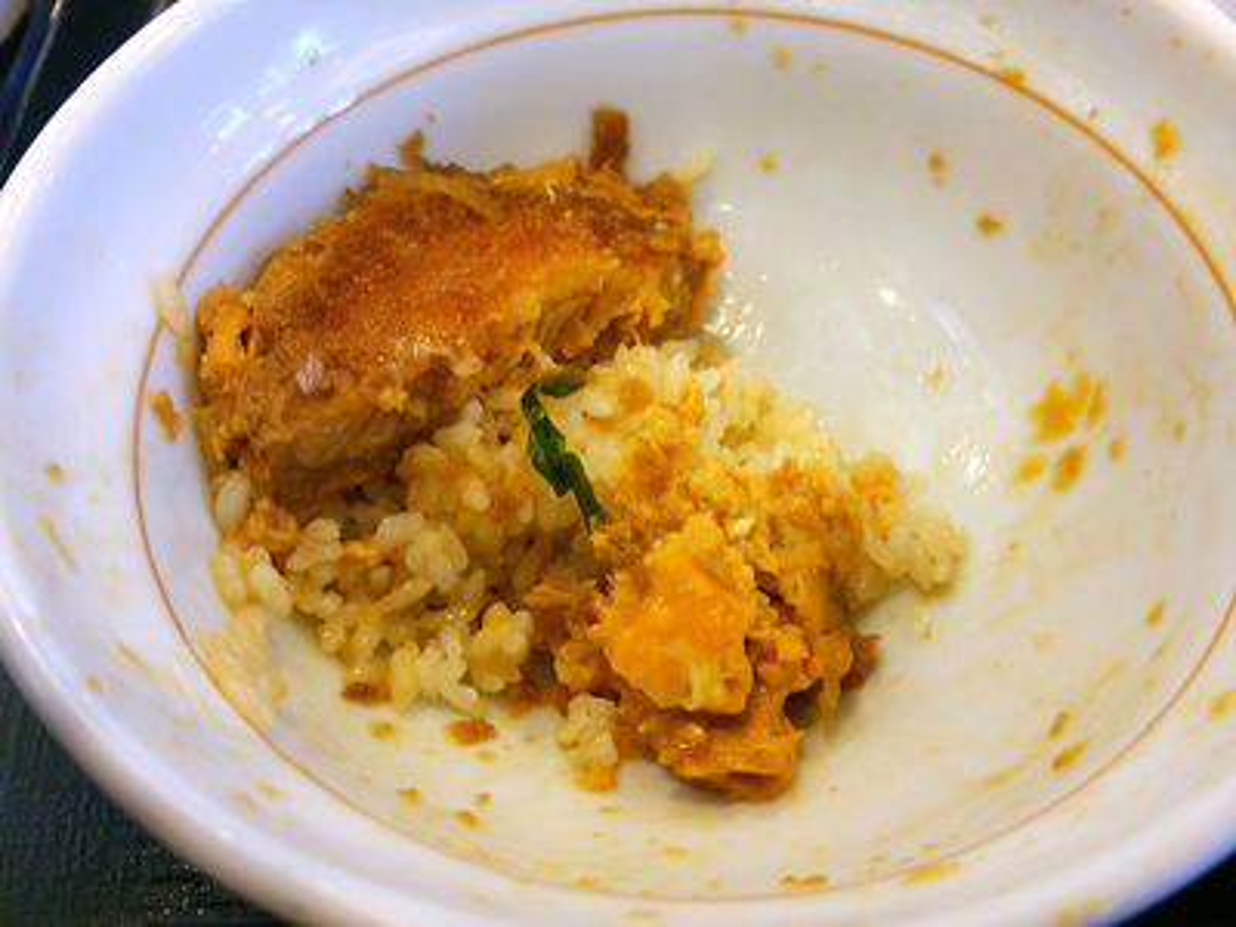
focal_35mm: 30
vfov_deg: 46.8
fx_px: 1071
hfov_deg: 60.0
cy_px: 464
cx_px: 618
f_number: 1.94
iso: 50
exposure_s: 1/59
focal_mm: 4.06
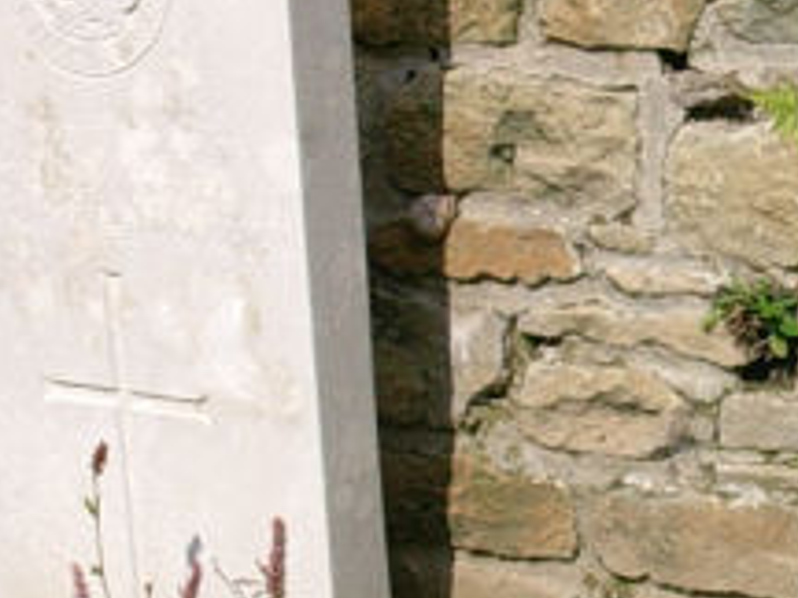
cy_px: 399
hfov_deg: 15.5
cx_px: 768
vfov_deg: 11.8
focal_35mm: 125
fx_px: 2882
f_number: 5.8
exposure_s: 1/512
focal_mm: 6.7
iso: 70
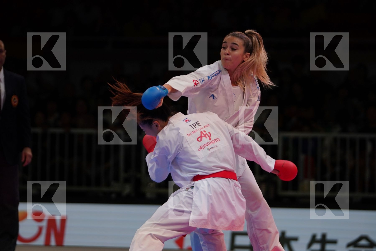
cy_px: 126
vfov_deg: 6.1
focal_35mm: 226
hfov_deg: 9.1
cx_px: 188
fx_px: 2360
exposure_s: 1/1000
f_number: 2.8
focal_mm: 151
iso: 400
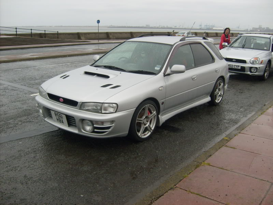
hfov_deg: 52.6
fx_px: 276
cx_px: 136
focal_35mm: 35
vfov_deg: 40.7
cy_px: 102
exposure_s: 1/250
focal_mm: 5.8
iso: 80
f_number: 7.1
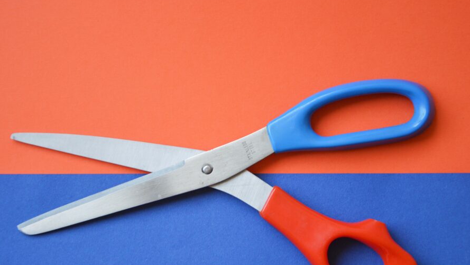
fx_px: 1171
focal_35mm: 94
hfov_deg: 22.7
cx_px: 219
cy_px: 173
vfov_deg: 12.9
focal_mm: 52
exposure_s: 1/60
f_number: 5
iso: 800
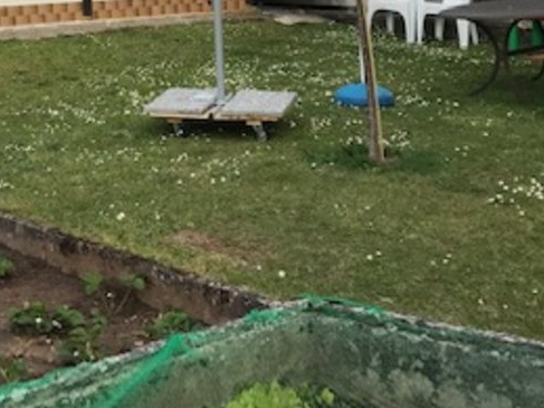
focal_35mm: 69
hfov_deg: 26.2
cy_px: -76
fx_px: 1084
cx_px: -39
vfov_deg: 20.0
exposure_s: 1/1212
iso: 20
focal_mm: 3.99
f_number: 1.8
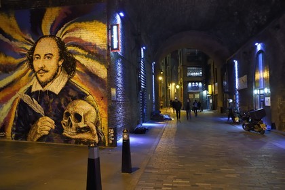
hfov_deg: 58.7
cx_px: 142
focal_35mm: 32
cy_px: 95
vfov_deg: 41.1
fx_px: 253
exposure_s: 1/8
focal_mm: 32
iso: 1600
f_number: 4.5
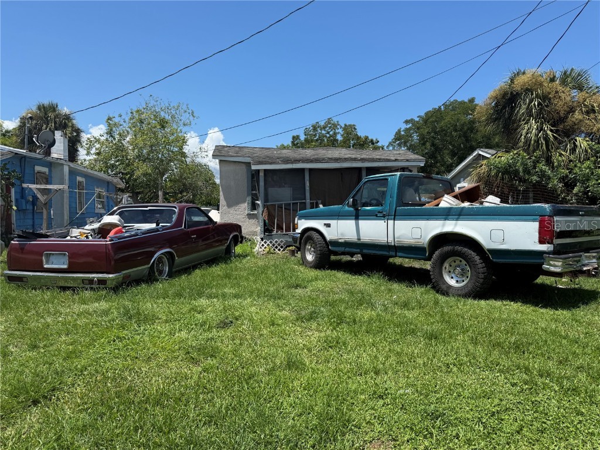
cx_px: 300
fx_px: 416
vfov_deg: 56.8
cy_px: 225
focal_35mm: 24
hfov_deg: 71.6
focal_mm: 6.76
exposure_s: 1/3953
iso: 80
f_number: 1.78
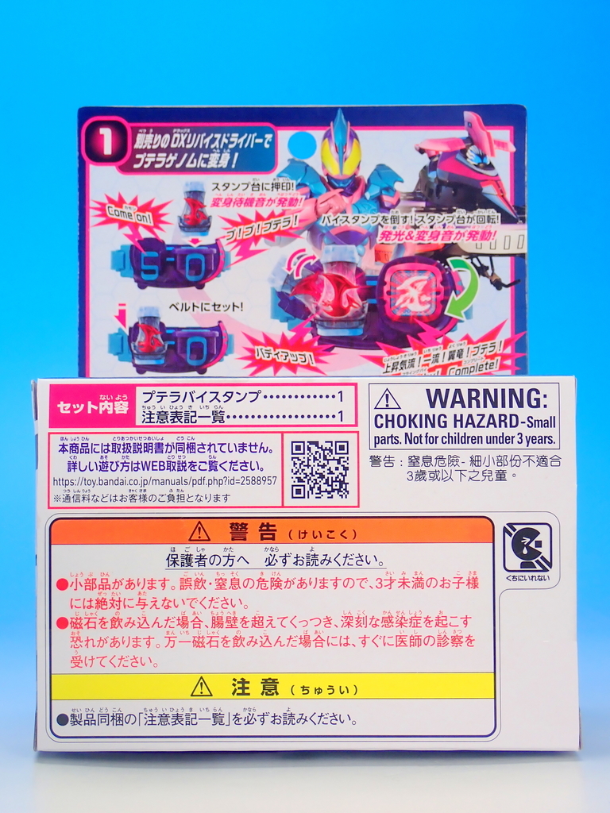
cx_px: 305
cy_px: 406
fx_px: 1668
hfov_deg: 20.7
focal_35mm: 71
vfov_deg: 27.4
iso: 100
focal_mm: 12.73
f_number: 16
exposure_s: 1
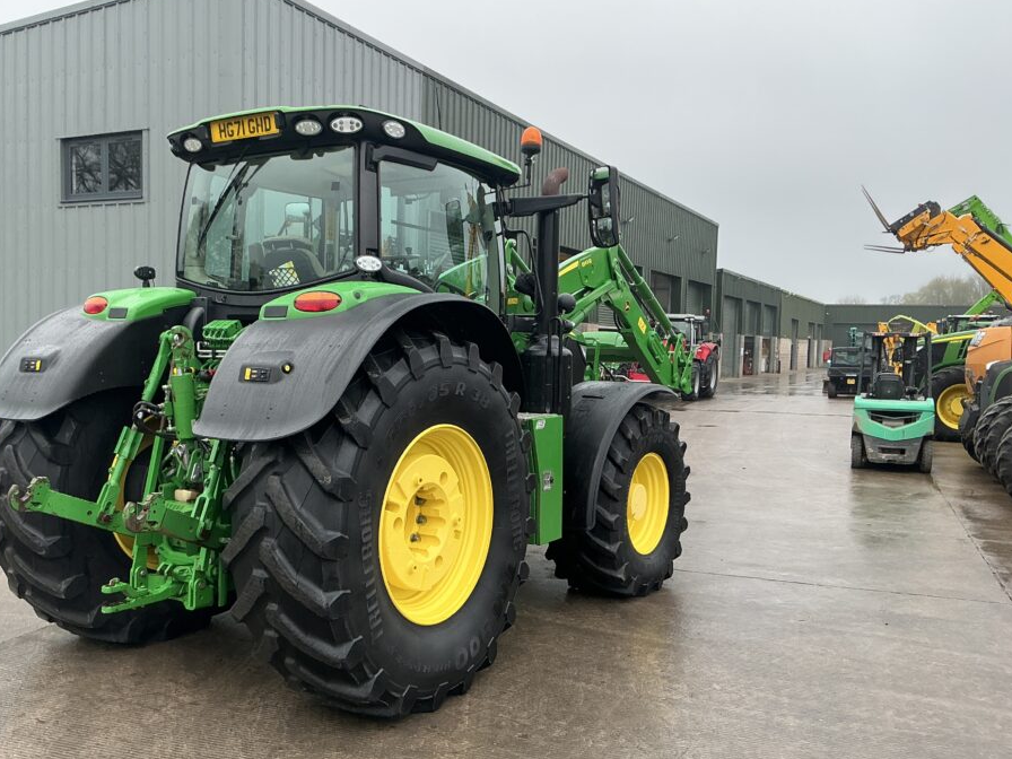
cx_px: 439
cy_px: 402
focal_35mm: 32
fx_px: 936
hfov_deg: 56.6
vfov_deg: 44.1
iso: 25
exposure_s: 1/400
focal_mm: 3
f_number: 1.8
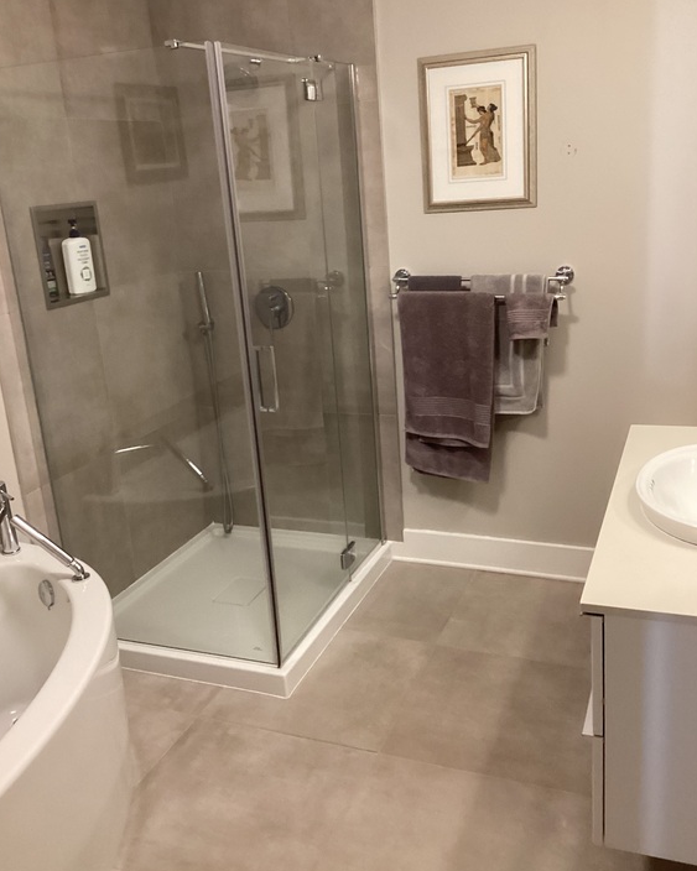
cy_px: 423
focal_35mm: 33
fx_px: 851
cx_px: 348
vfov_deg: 54.2
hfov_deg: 44.5
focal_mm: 3.3
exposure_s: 1/60
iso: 250
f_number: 2.4
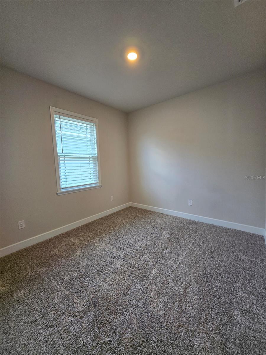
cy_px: 178
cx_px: 133
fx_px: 133
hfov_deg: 89.9
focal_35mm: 13
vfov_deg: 106.2
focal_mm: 1.7
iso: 125
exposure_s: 1/60
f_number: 2.2
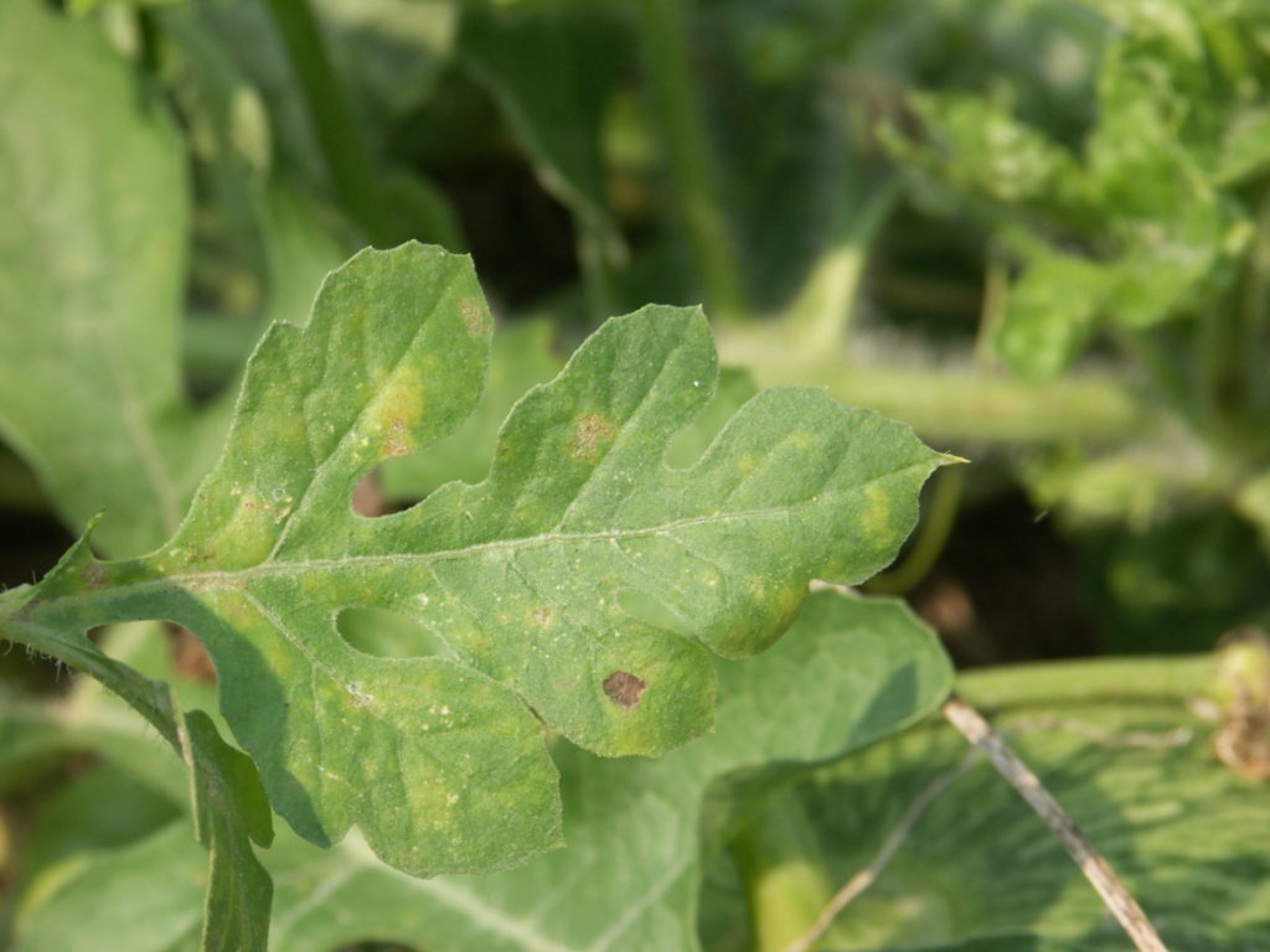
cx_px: 635
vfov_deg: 7.4
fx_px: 7338
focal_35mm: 200
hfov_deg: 9.9
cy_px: 476
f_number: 7.1
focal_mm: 50.8
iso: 64
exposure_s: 1/200
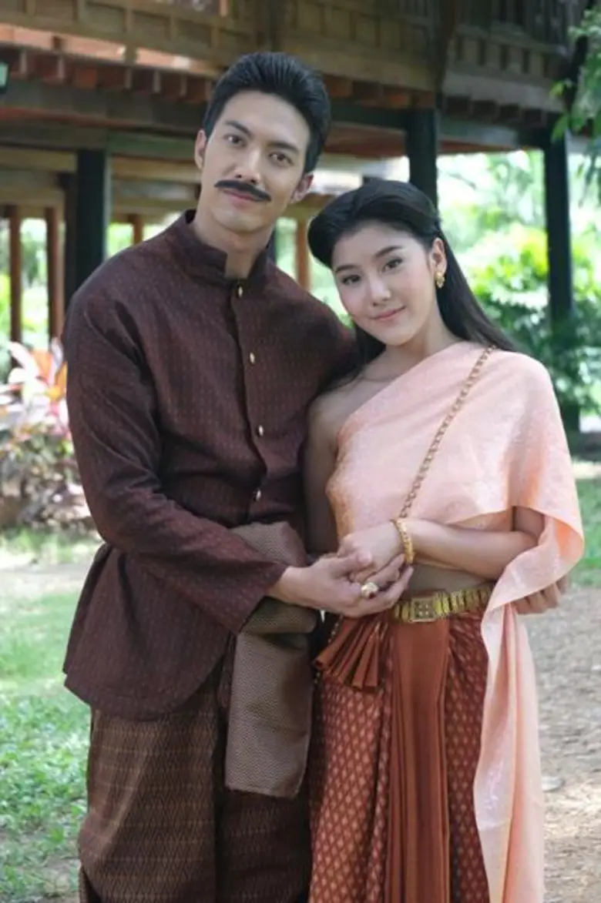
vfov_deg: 22.9
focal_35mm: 89
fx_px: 2232
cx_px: 300
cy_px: 452
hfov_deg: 15.3
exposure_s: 1/320
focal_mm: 59.6
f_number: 4.7
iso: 1600
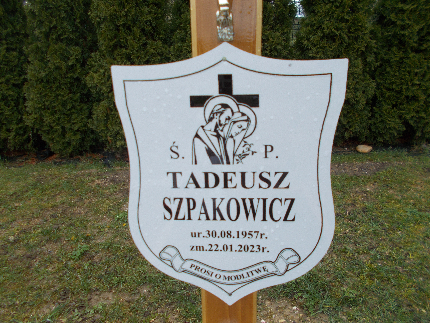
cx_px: 215
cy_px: 162
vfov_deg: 53.1
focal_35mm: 26
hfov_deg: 67.3
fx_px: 323
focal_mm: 4.6
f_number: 3.2
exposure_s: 1/320
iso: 80
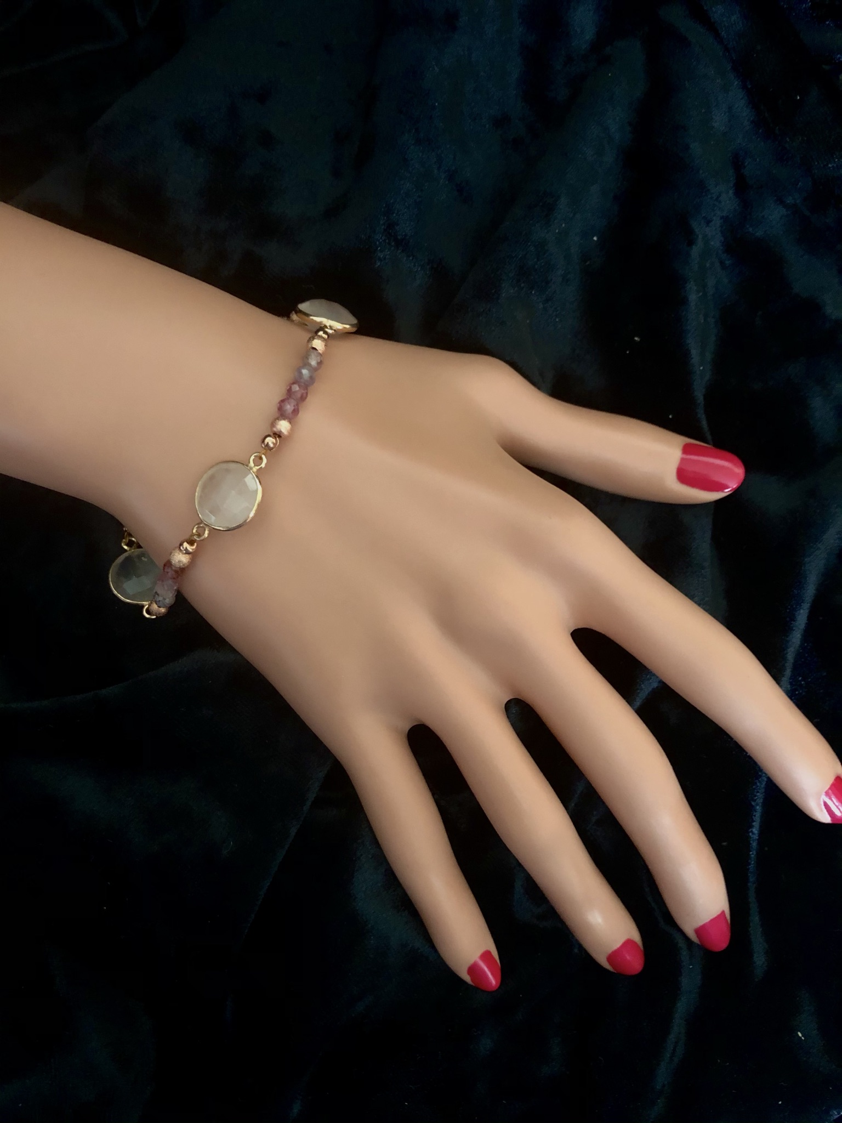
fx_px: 908
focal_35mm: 28
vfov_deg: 63.4
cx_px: 421
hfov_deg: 49.7
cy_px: 562
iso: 100
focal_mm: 3.99
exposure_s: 1/4
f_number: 1.8
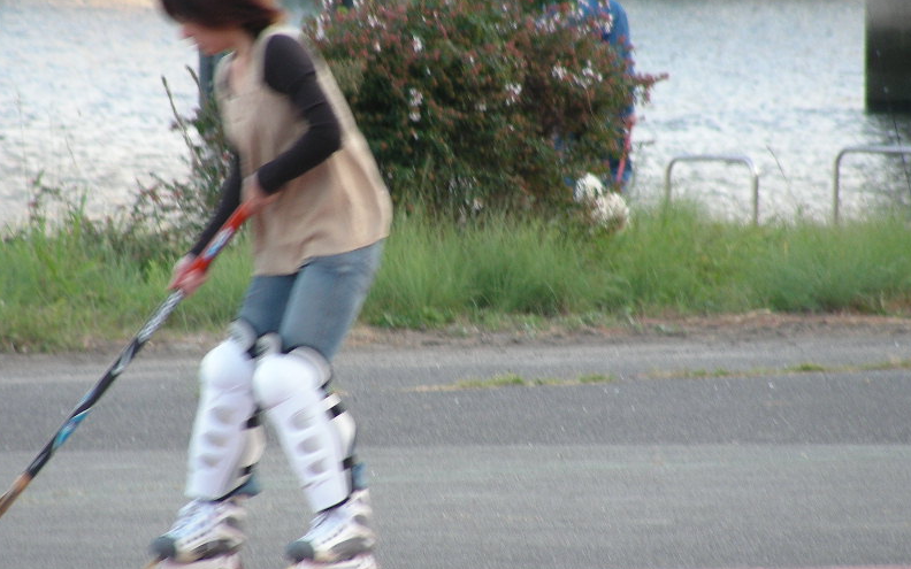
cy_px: 287
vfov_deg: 2.5
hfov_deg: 4.0
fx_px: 12935
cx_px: 426
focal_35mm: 521
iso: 88
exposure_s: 1/59.7
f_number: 3.5
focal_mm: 63.3
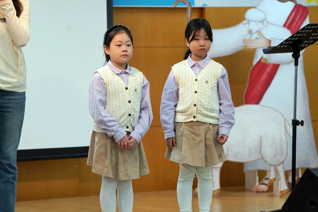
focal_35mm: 200
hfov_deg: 10.3
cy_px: 106
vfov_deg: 6.9
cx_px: 159
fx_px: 1767
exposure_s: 1/250
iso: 1000
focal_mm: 200
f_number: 4
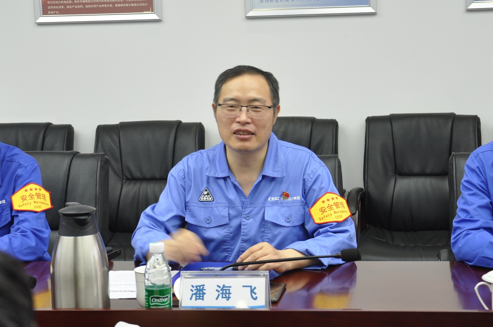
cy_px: 164
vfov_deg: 28.0
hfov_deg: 41.2
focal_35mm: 48
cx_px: 246
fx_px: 657
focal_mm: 32
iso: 200
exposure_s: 1/25
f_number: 5
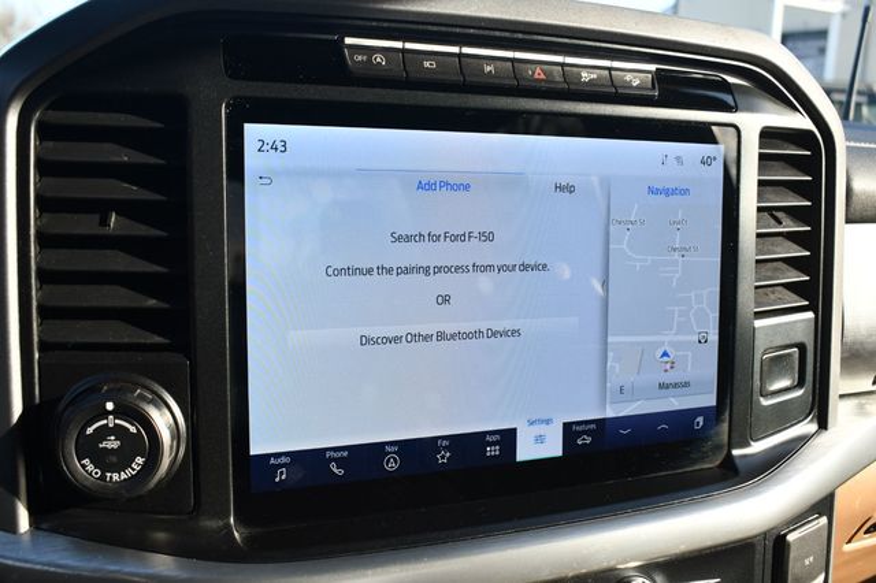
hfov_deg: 55.8
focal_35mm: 34
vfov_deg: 38.8
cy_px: 292
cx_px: 438
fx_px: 827
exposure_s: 1/250
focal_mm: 23
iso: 360
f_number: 5.6
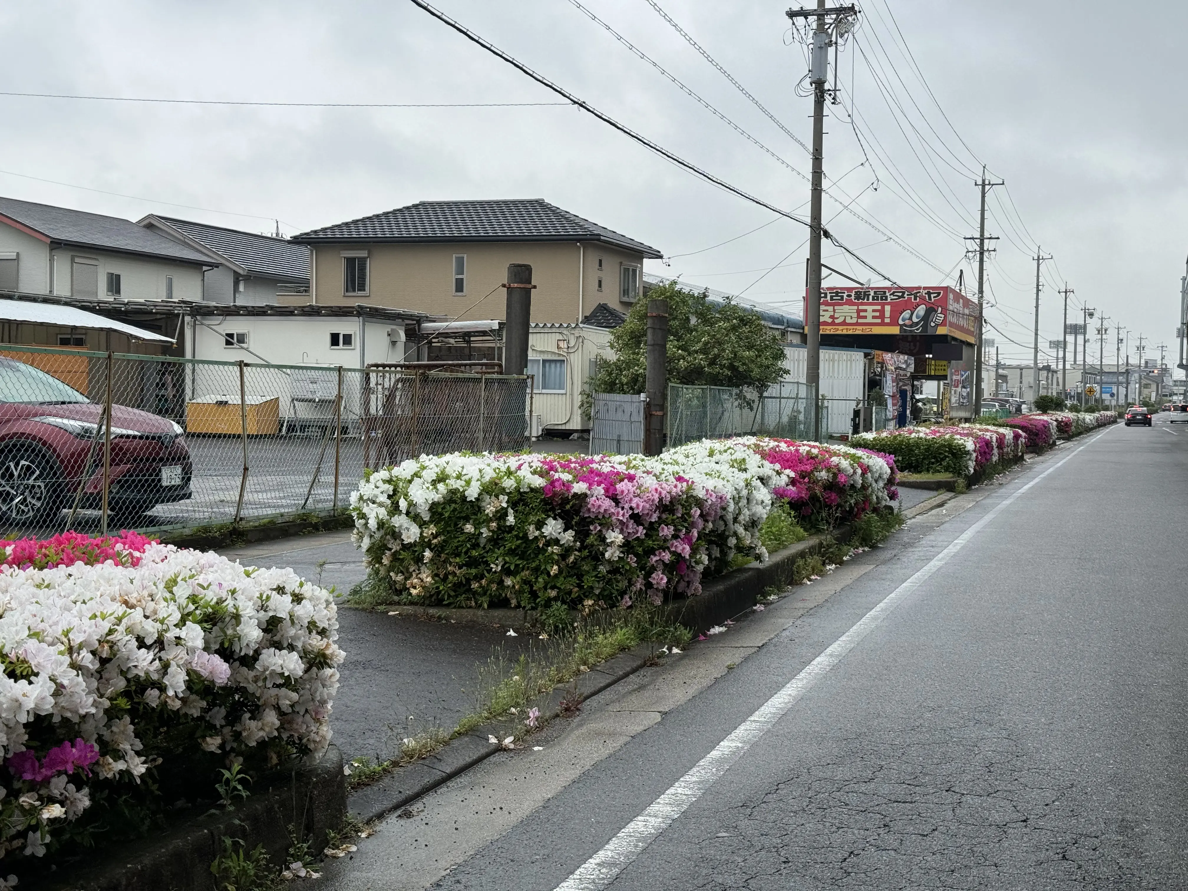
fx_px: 1647
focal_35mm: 48
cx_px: 594
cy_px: 446
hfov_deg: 39.7
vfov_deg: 30.3
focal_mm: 6.76
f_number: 1.78
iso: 64
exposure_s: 1/1193
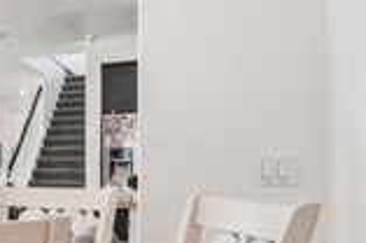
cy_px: 159
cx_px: -149
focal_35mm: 53
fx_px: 538
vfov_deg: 25.3
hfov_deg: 28.3
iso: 400
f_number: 8
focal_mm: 13
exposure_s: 1/20
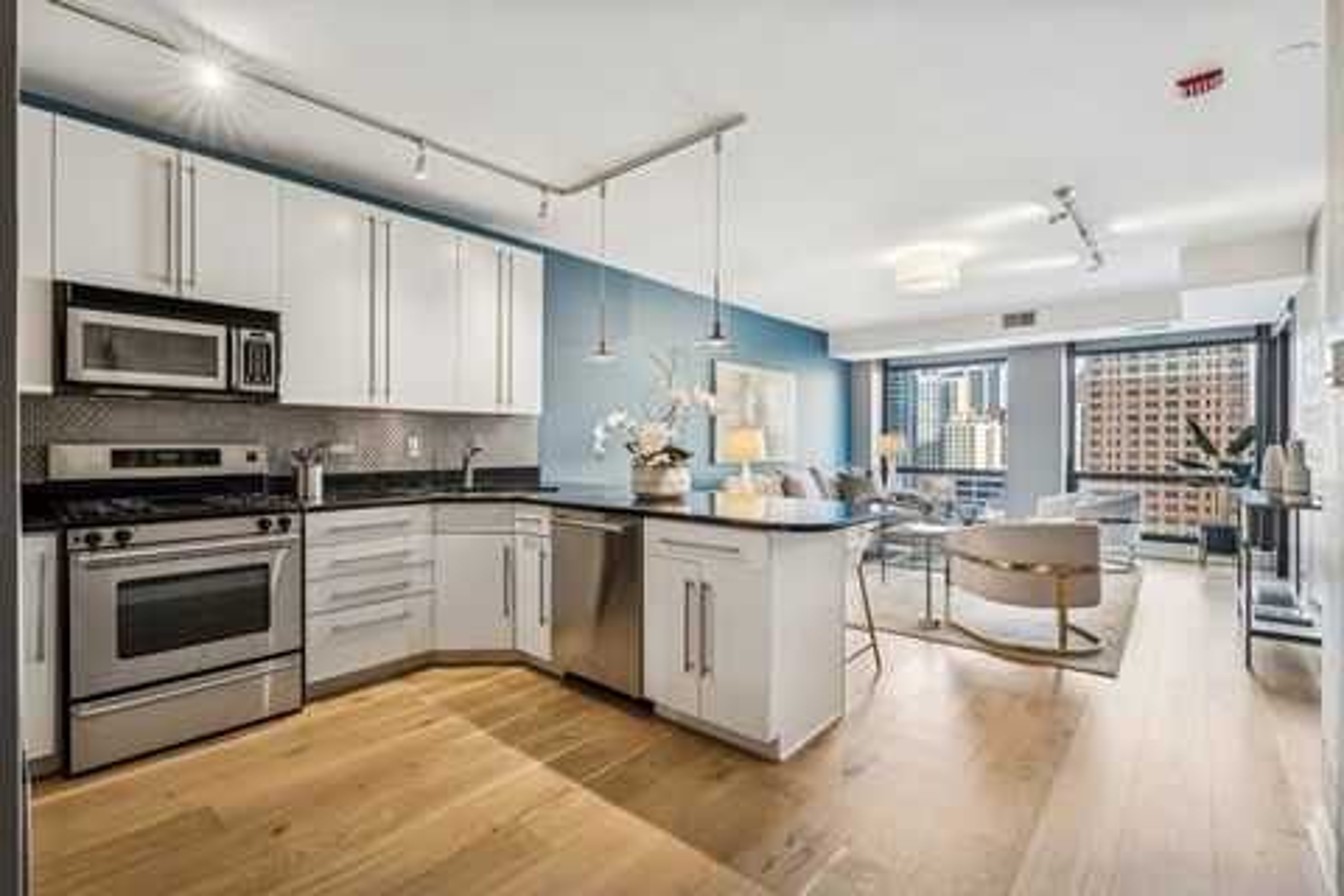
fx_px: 597
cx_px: 672
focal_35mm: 16
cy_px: 448
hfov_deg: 96.7
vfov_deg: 73.7
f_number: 8
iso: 320
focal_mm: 16
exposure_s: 1/15
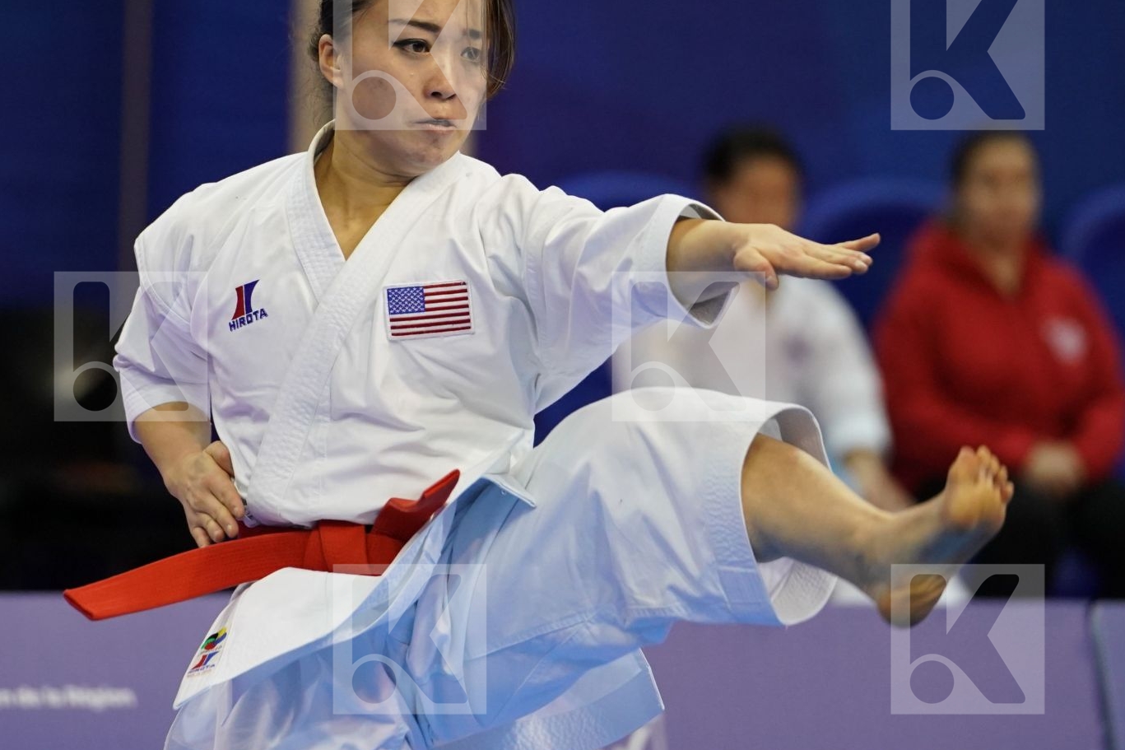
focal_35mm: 395
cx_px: 410
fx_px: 12341
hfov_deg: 5.2
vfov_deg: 3.5
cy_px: 347
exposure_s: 1/500
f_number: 2.8
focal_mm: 200
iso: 2000
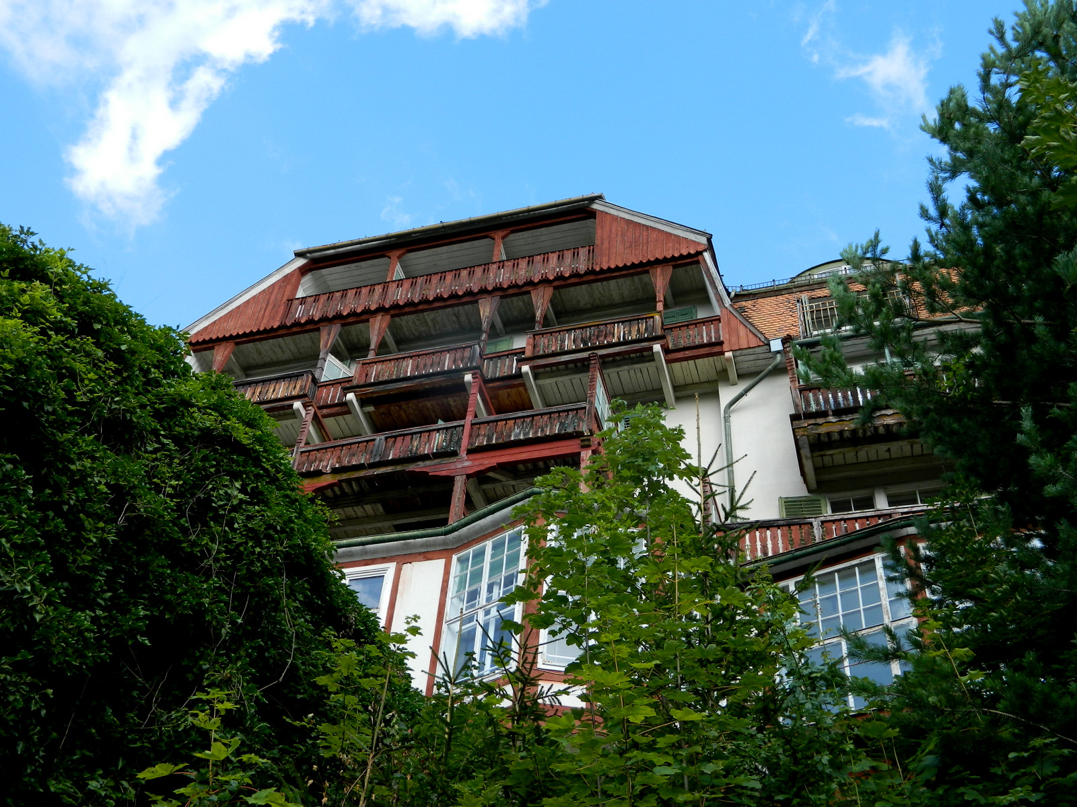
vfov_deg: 35.1
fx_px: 1276
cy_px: 404
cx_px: 538
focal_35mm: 41
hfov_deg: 45.8
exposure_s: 1/250
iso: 80
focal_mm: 7.3
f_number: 3.5
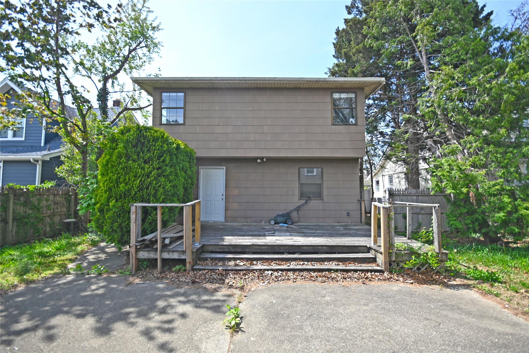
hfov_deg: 100.4
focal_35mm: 15
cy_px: 176
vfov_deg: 77.3
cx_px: 264
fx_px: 220
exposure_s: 1/250
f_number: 6.3
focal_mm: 10
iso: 100
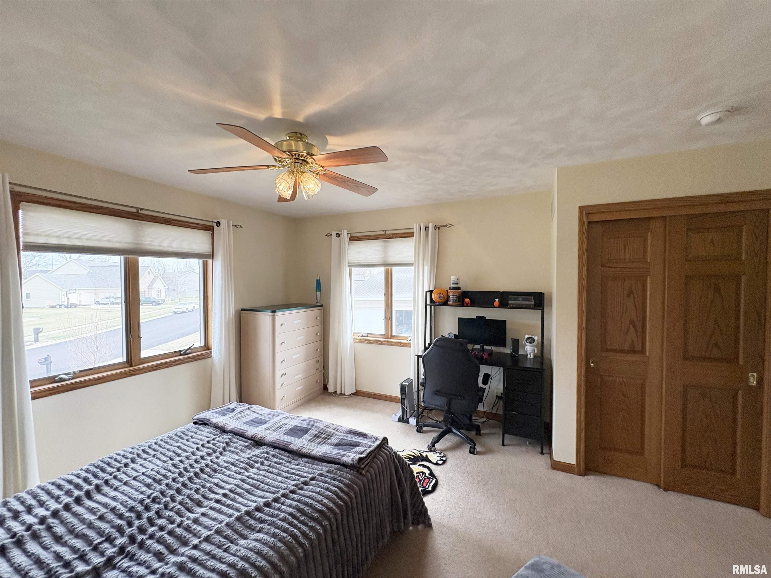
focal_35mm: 14
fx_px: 312
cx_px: 386
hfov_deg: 102.1
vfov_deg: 85.7
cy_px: 289
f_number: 2.2
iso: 125
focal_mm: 2.22
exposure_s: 1/120
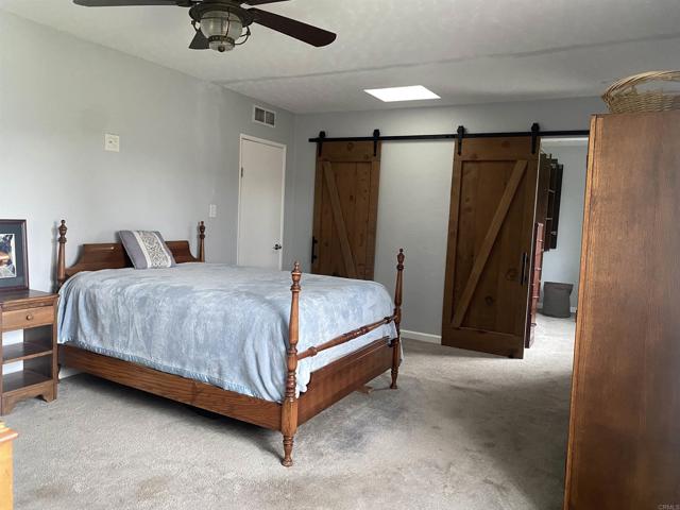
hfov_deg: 67.3
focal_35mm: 26
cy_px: 255
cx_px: 340
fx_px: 511
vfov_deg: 53.1
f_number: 1.8
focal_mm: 4.25
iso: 400
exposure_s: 1/60
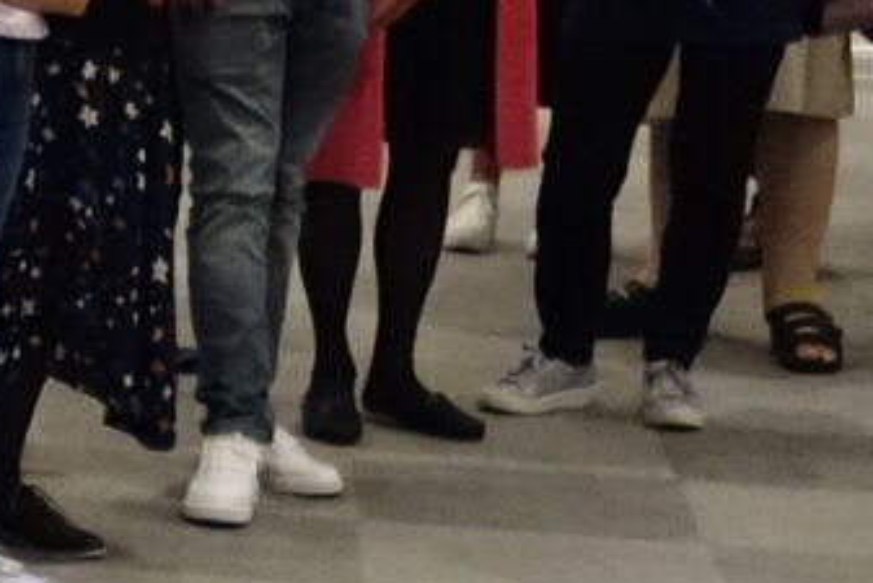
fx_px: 4634
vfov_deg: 7.2
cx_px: -1122
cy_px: 76
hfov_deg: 9.7
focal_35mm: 191
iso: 2000
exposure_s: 1/250
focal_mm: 10.4
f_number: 1.8
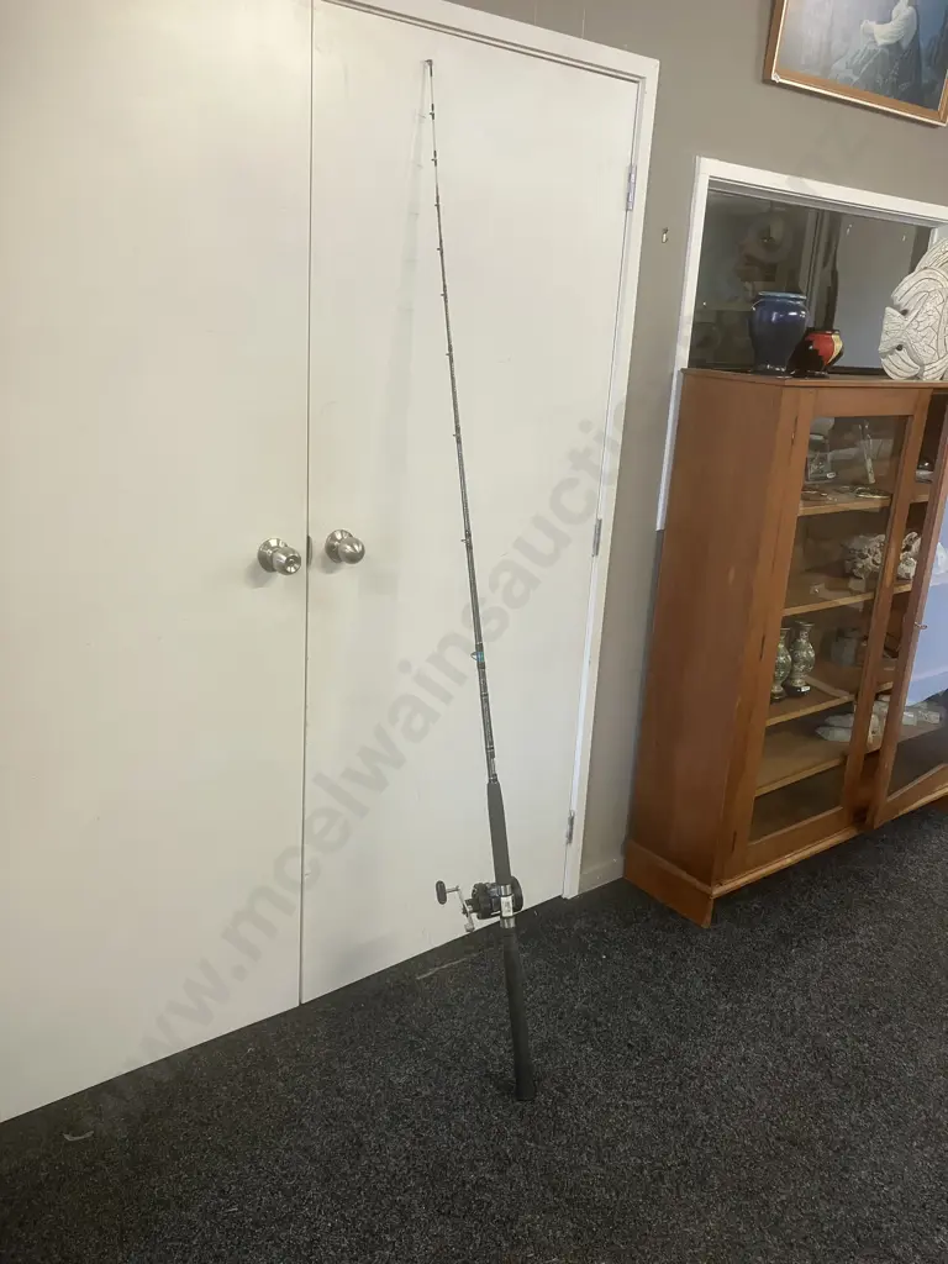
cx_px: 474
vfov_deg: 63.4
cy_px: 632
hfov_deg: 49.7
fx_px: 1022
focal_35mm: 28
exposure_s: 1/50
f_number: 1.8
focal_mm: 3.99
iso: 100
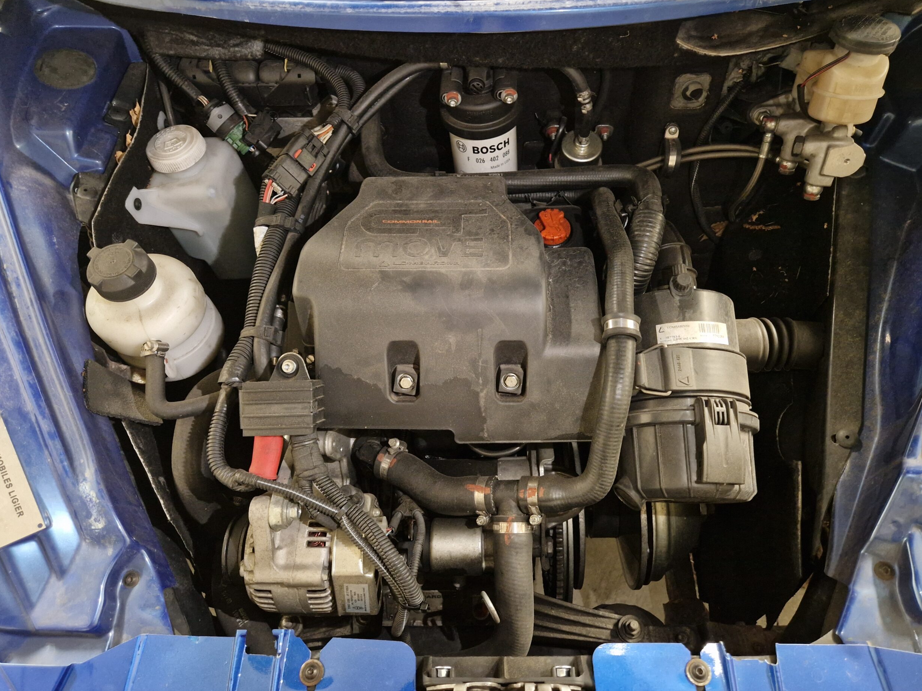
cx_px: 468
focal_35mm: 24
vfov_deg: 56.8
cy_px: 346
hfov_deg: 71.6
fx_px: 639
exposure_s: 1/25
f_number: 1.8
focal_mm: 5.4
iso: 800
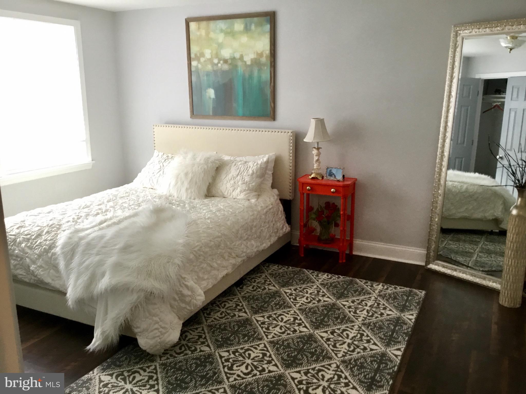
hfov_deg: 58.4
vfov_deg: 45.4
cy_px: 197
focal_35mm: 31
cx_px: 263
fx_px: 471
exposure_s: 1/30
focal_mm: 3.3
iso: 80
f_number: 2.4
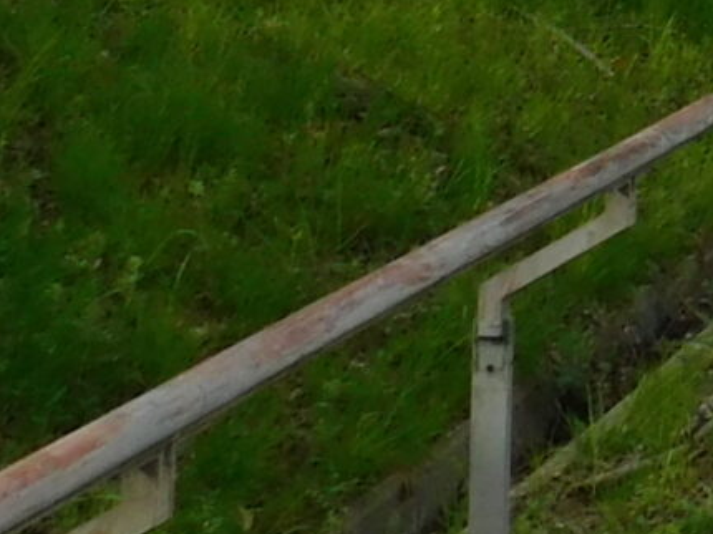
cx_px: 1458
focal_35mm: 137
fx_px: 2820
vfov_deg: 10.0
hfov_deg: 12.5
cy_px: -557
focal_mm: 4
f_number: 3
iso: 125
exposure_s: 1/640
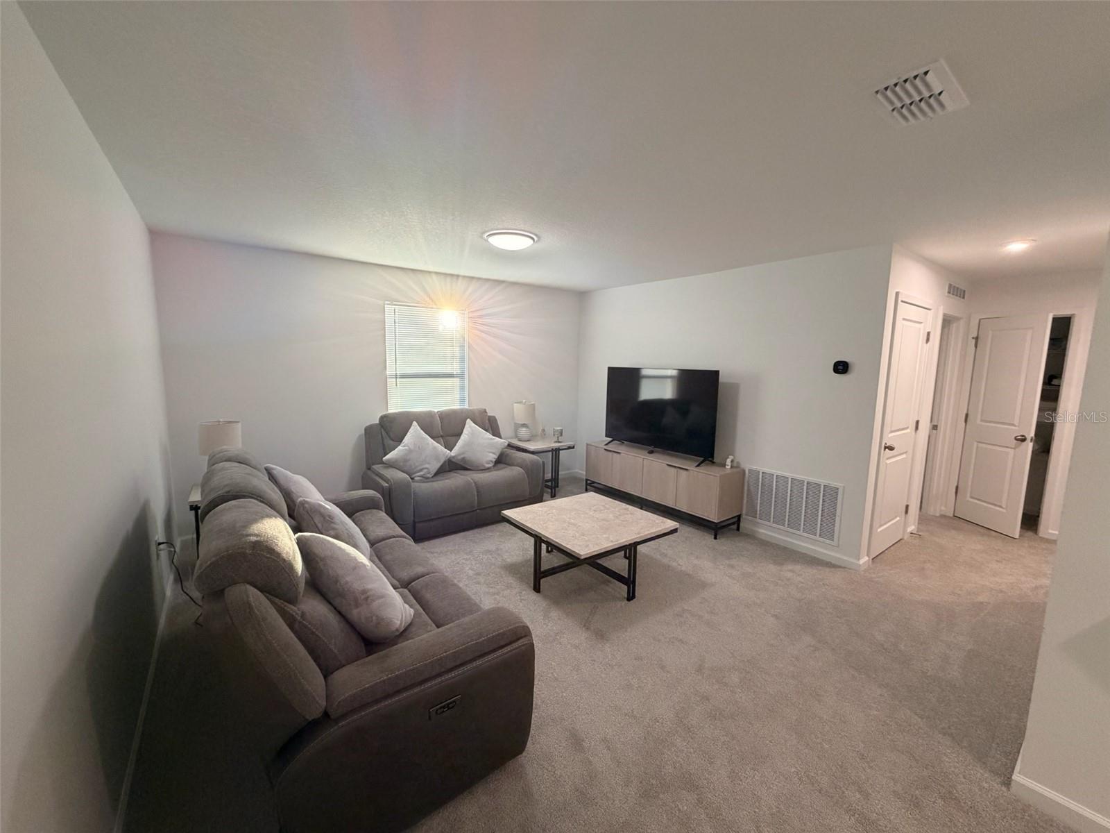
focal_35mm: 14
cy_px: 416
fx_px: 449
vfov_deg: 85.7
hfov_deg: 102.1
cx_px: 555
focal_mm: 2.22
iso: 250
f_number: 2.2
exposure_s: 1/120
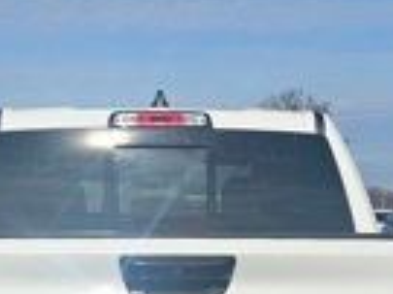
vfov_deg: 13.5
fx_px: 1236
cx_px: 247
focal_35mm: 109
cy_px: 236
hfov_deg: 18.0
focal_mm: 5.4
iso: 25
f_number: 1.8
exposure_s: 1/4505
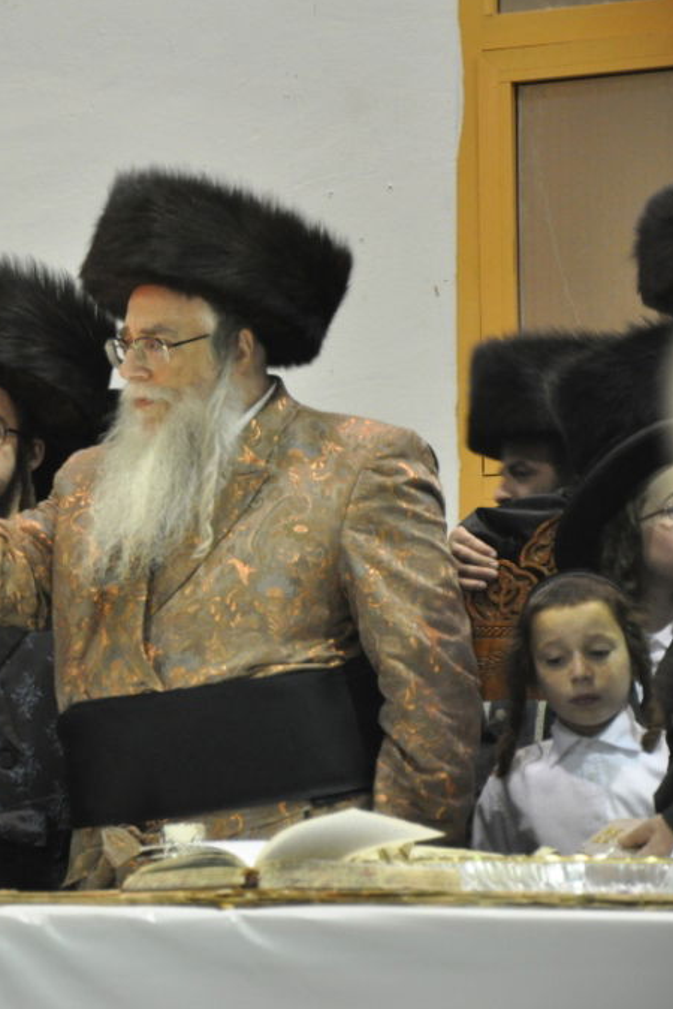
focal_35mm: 182
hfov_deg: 7.5
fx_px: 5098
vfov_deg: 11.3
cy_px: 502
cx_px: -61
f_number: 5.6
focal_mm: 80
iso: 1600
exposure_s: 1/30
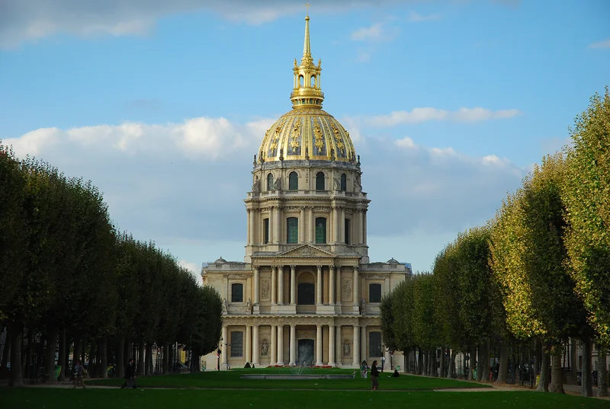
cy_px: 204
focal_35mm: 105
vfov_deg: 13.1
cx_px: 305
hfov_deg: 19.4
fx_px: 1783
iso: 200
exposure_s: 1/400
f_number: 5
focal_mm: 70
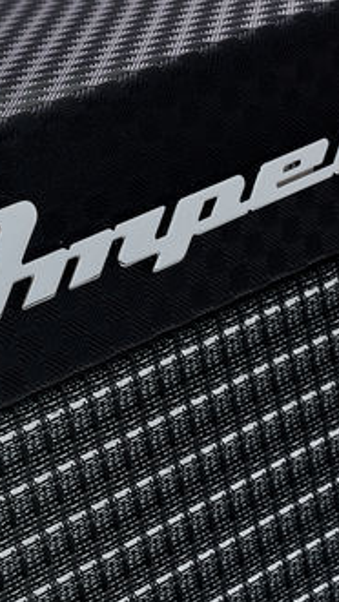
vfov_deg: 16.9
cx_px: 191
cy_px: 296
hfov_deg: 9.6
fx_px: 2026
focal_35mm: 127
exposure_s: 1/15
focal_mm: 50
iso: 64
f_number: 16
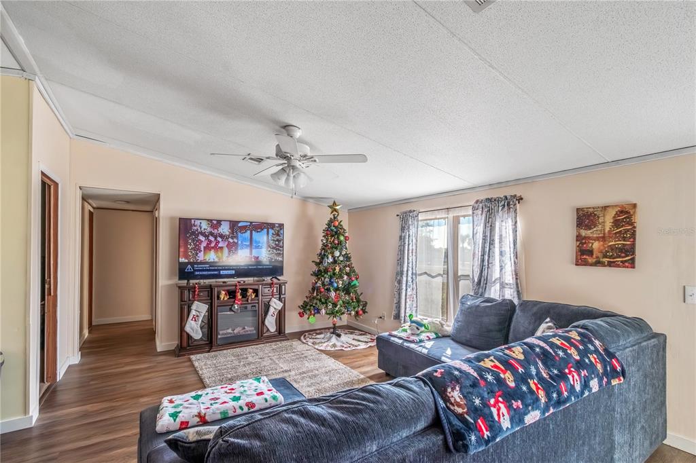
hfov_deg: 100.4
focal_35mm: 15
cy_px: 232
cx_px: 348
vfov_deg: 77.3
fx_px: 290
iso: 250
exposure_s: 1/13
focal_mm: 10
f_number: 9
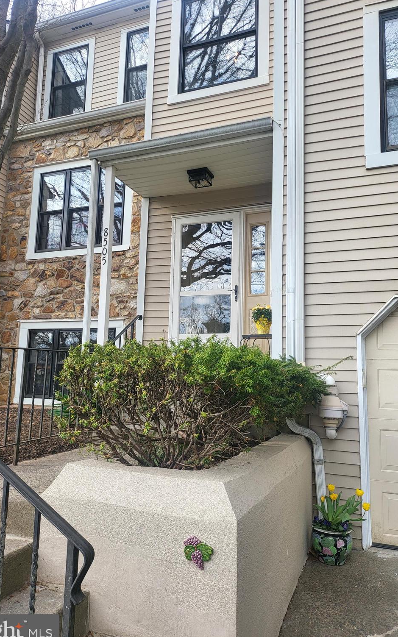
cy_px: 323
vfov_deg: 70.4
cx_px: 198
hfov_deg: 47.6
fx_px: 451
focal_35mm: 26
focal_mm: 5
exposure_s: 1/310
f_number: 1.8
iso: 40
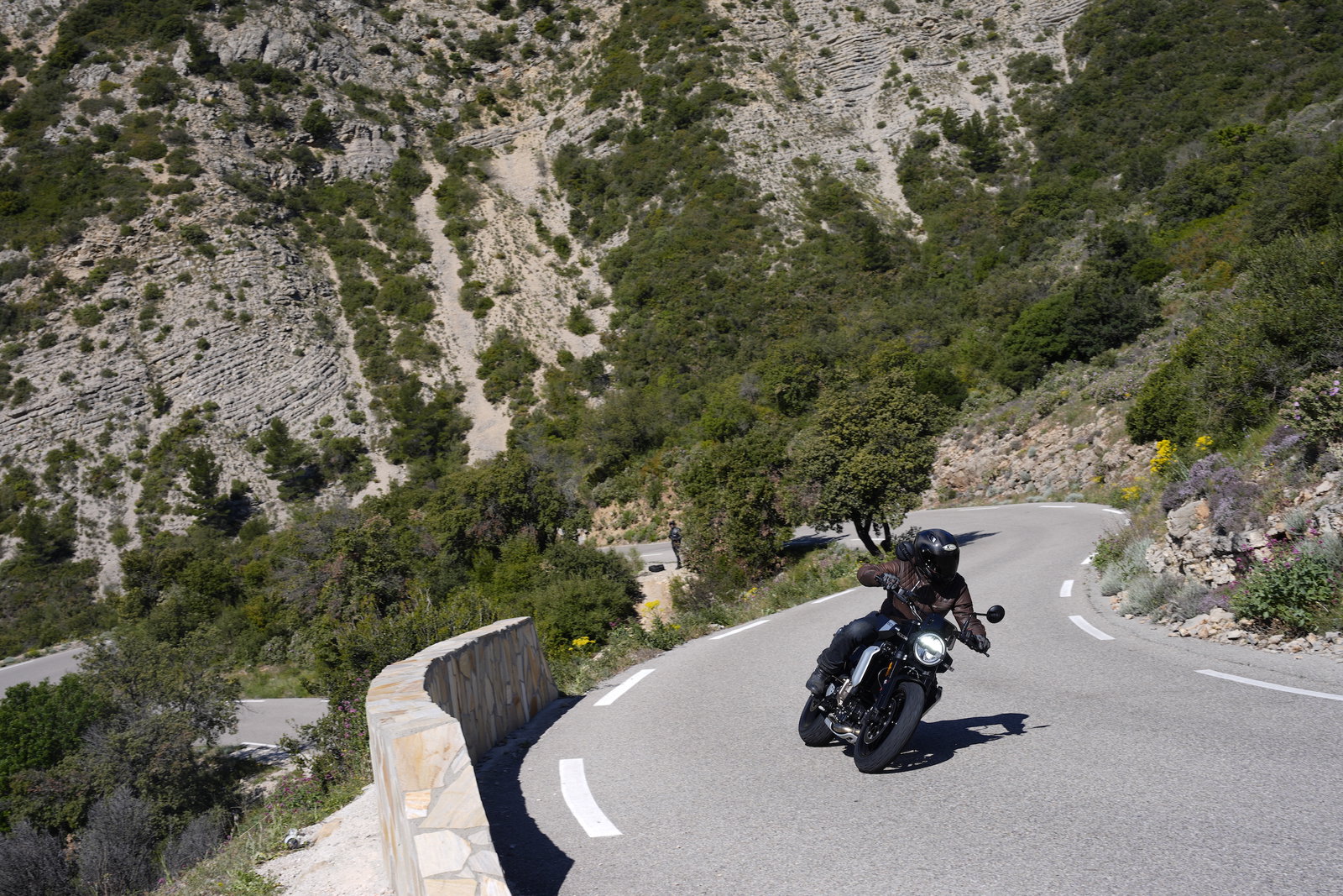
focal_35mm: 48
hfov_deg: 41.1
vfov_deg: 28.1
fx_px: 1791
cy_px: 448
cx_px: 672
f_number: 8
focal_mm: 48
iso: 125
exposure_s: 1/400
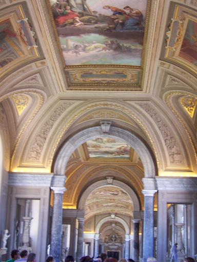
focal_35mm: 54
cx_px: 98
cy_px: 131
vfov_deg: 35.5
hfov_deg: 27.0
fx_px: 410
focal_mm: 9
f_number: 3.6
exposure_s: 1/15
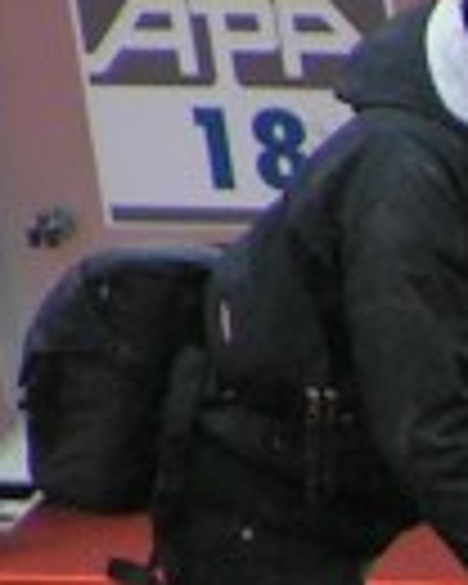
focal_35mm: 1694
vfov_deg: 1.1
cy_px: 832
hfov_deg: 0.9
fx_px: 29329
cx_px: 1336
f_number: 3.5
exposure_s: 1/250
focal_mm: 43.3
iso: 64
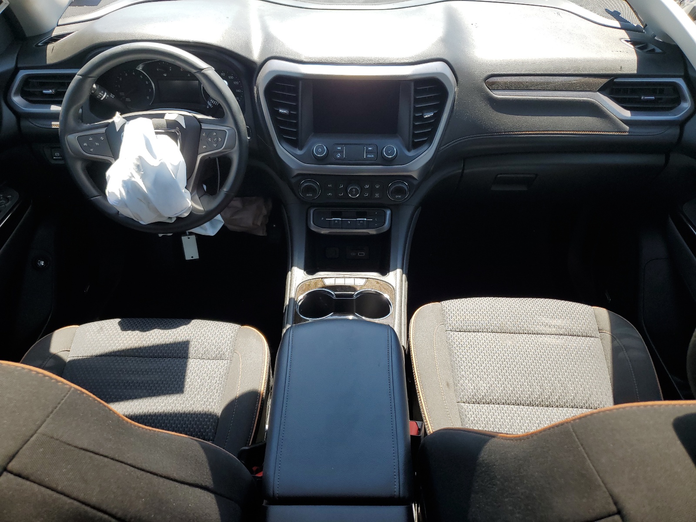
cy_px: 261
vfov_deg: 53.1
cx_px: 348
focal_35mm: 26
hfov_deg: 67.3
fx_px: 523
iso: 50
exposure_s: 1/417
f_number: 1.5
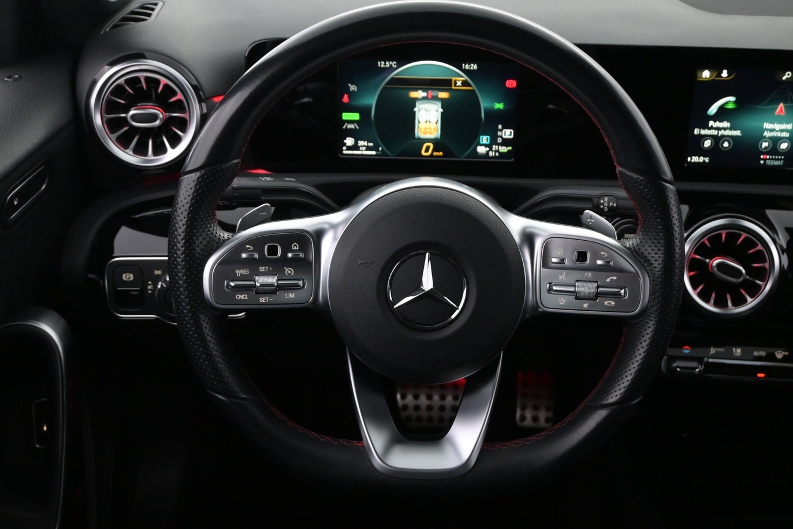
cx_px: 430
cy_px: 281
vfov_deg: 29.3
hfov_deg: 42.7
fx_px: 1013
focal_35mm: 46
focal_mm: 26
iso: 2500
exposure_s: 1/50
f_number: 4.5
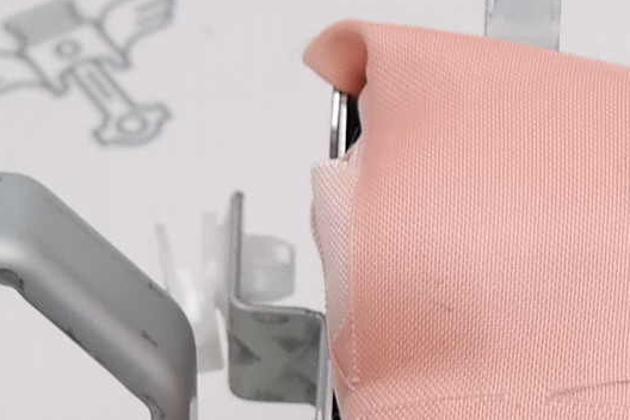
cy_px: 530
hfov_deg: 6.7
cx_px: 1036
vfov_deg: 4.5
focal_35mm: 302
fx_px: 5285
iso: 100
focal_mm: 27
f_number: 4
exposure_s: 1/100
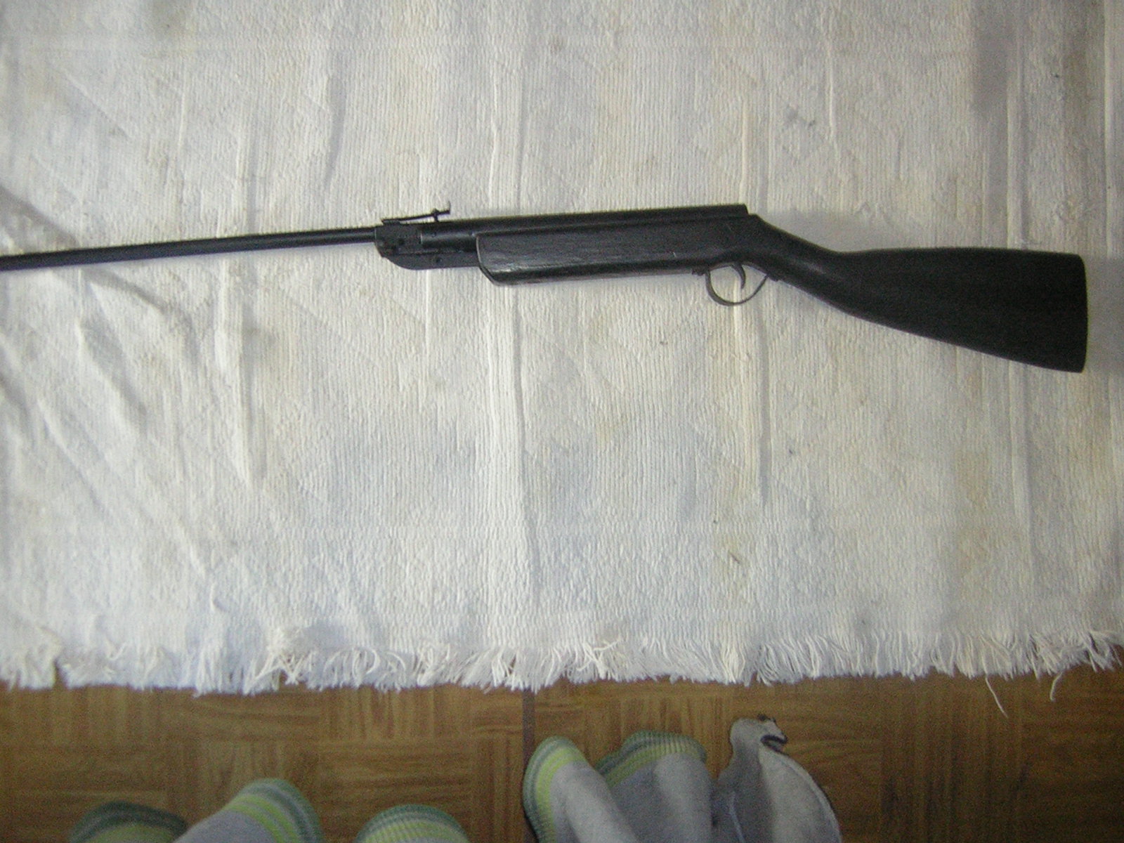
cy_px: 422
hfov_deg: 51.4
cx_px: 562
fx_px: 1169
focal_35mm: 36
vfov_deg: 39.7
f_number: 2.6
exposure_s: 1/11.2
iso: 200
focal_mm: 4.7
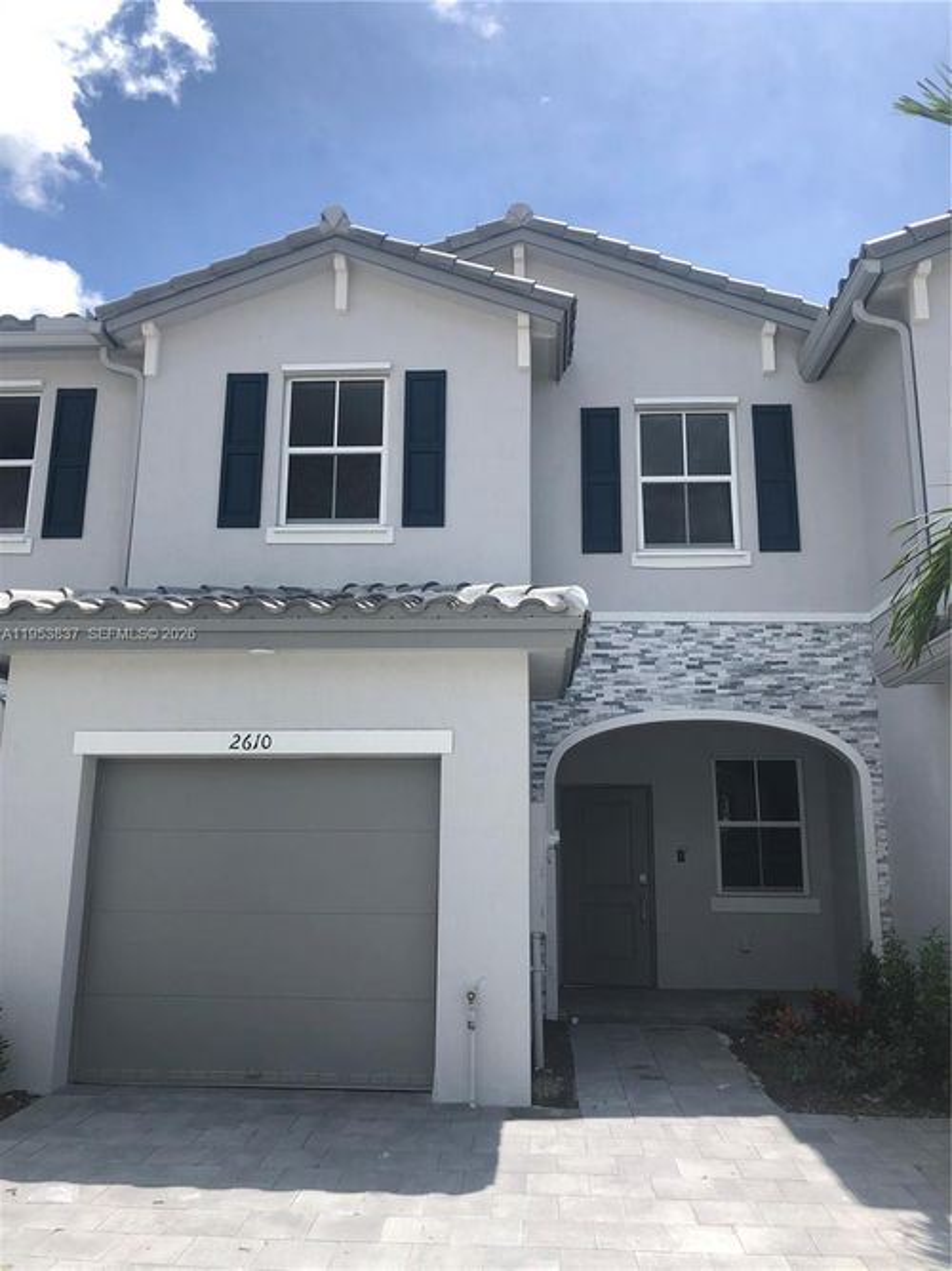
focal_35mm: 28
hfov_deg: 49.7
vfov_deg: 63.5
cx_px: 476
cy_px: 636
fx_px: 1027
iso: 20
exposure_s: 1/1869
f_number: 1.8
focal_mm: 4
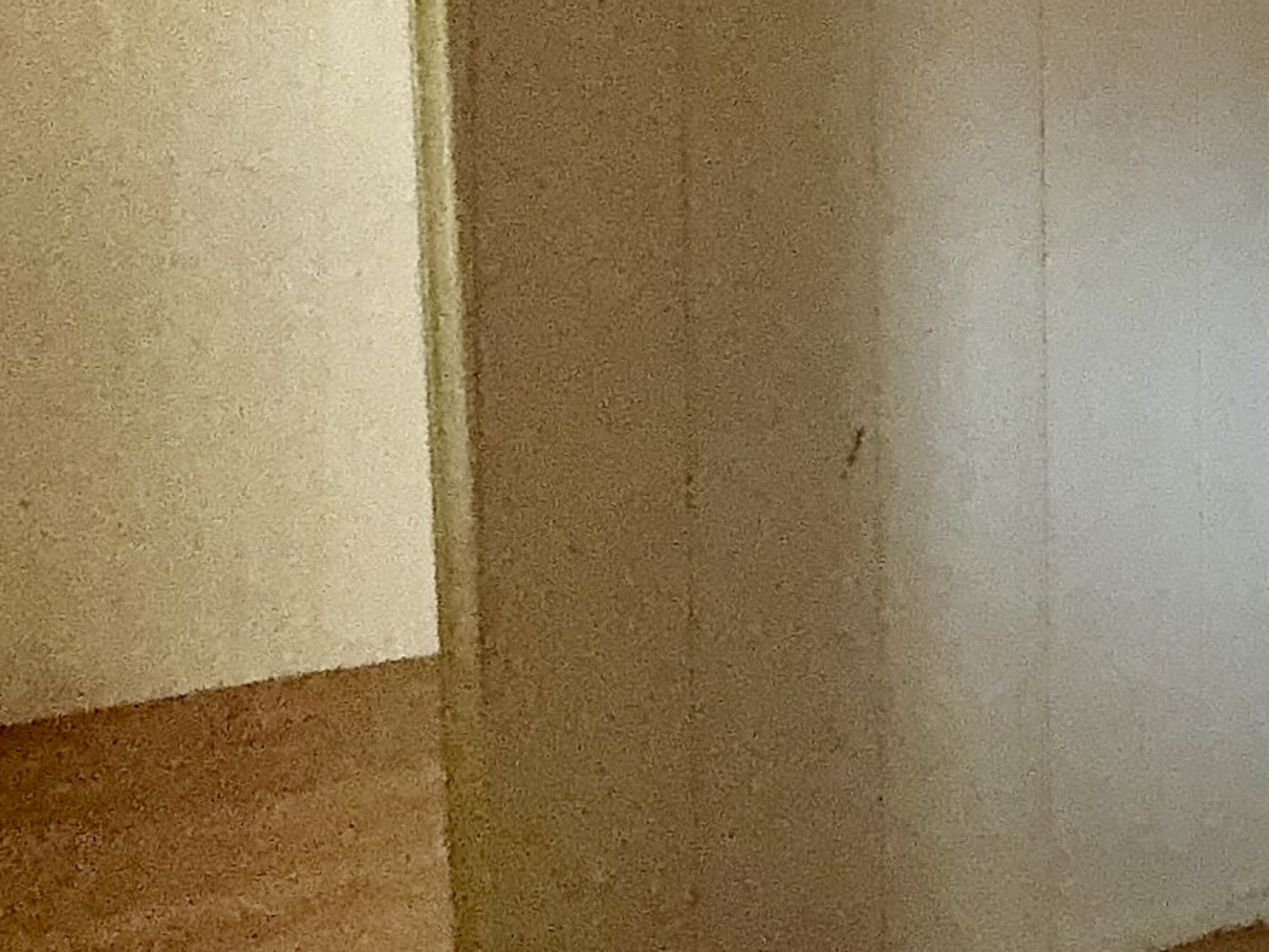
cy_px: 75
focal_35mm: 62
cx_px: 2667
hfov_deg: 18.0
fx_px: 2273
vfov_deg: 23.0
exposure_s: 1/60
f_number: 2.2
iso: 320
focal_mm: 2.22
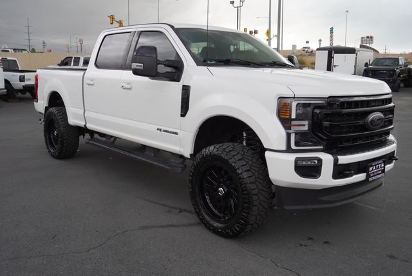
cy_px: 138
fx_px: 395
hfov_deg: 55.1
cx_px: 206
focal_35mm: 34
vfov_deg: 38.4
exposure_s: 1/125
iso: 100
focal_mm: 23
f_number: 5.6
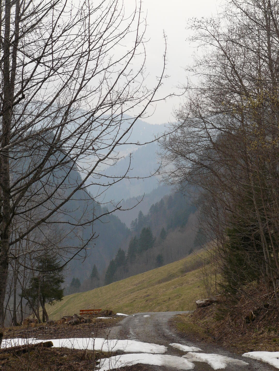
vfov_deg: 17.6
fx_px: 1204
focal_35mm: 112
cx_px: 140
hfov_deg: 13.2
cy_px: 186
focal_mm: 18.6
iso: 100
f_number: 5.6
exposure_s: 1/125
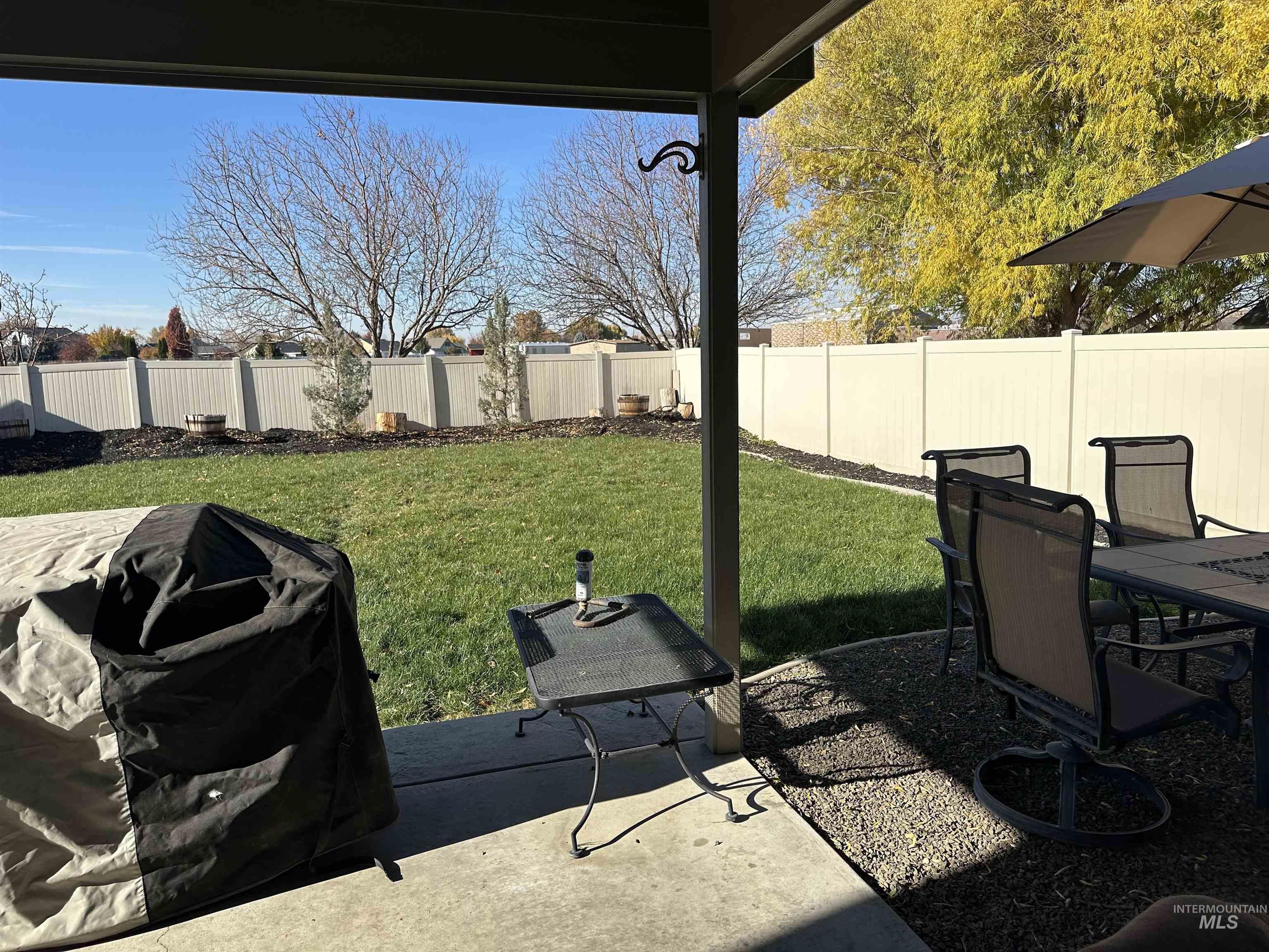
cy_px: 476
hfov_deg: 71.6
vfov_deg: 56.8
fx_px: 880
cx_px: 634
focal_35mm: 24
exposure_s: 1/3861
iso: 80
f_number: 1.78
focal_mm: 6.86
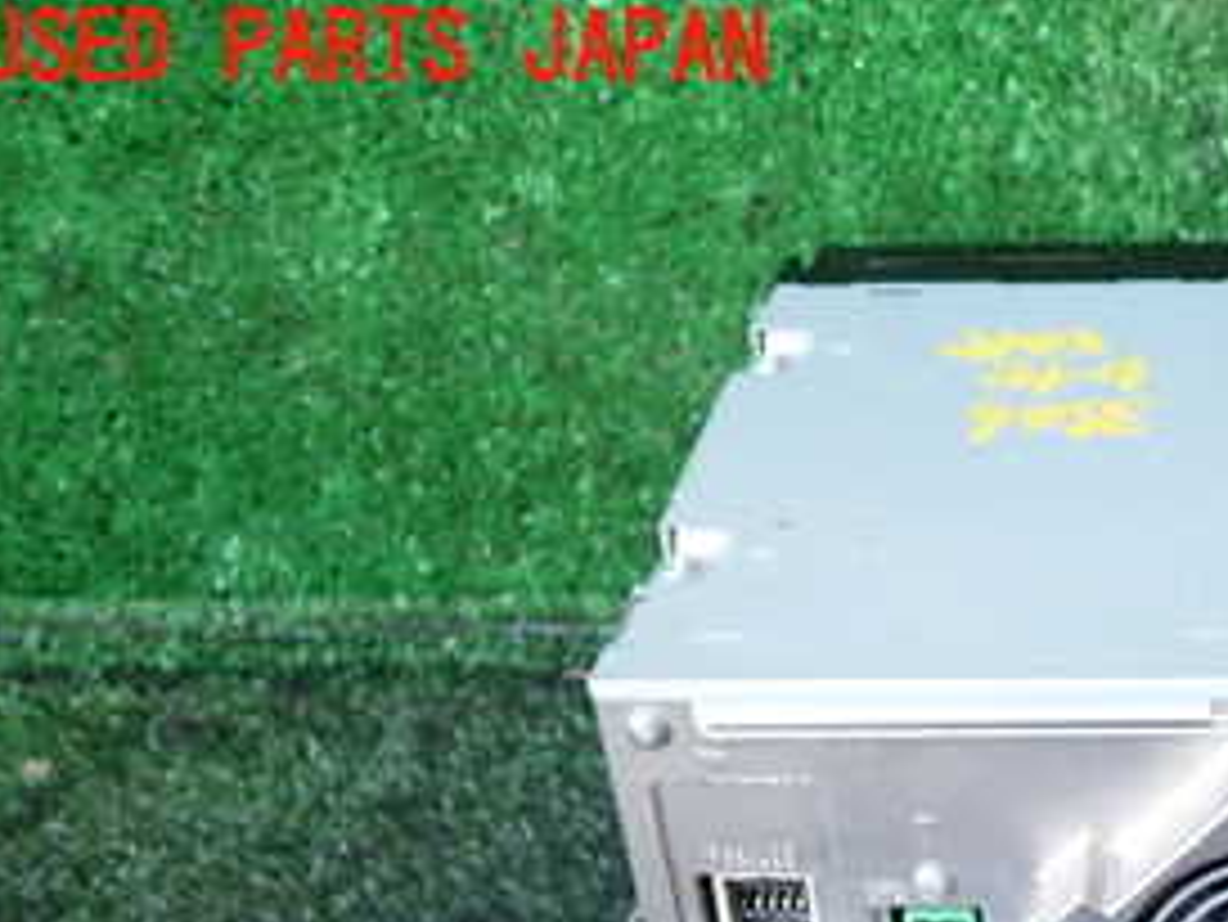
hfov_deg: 27.3
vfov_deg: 21.2
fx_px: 2342
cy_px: 1007
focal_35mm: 66
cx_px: 1300
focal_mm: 5.4
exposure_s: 1/30
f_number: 2.3
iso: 200
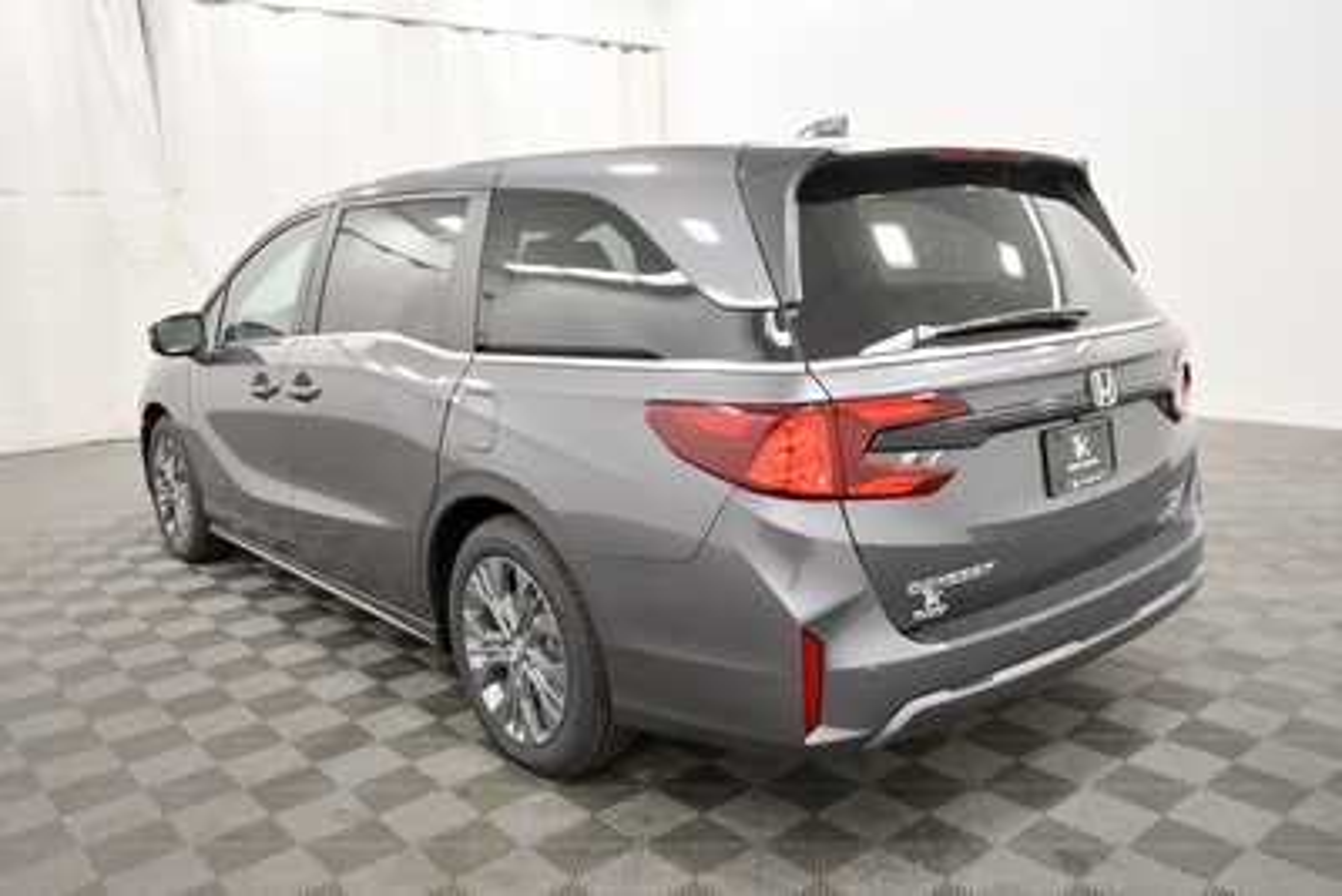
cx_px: 671
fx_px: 1007
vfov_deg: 48.0
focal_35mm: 27
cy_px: 448
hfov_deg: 67.4
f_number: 5.6
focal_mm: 18
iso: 1600
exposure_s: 1/125
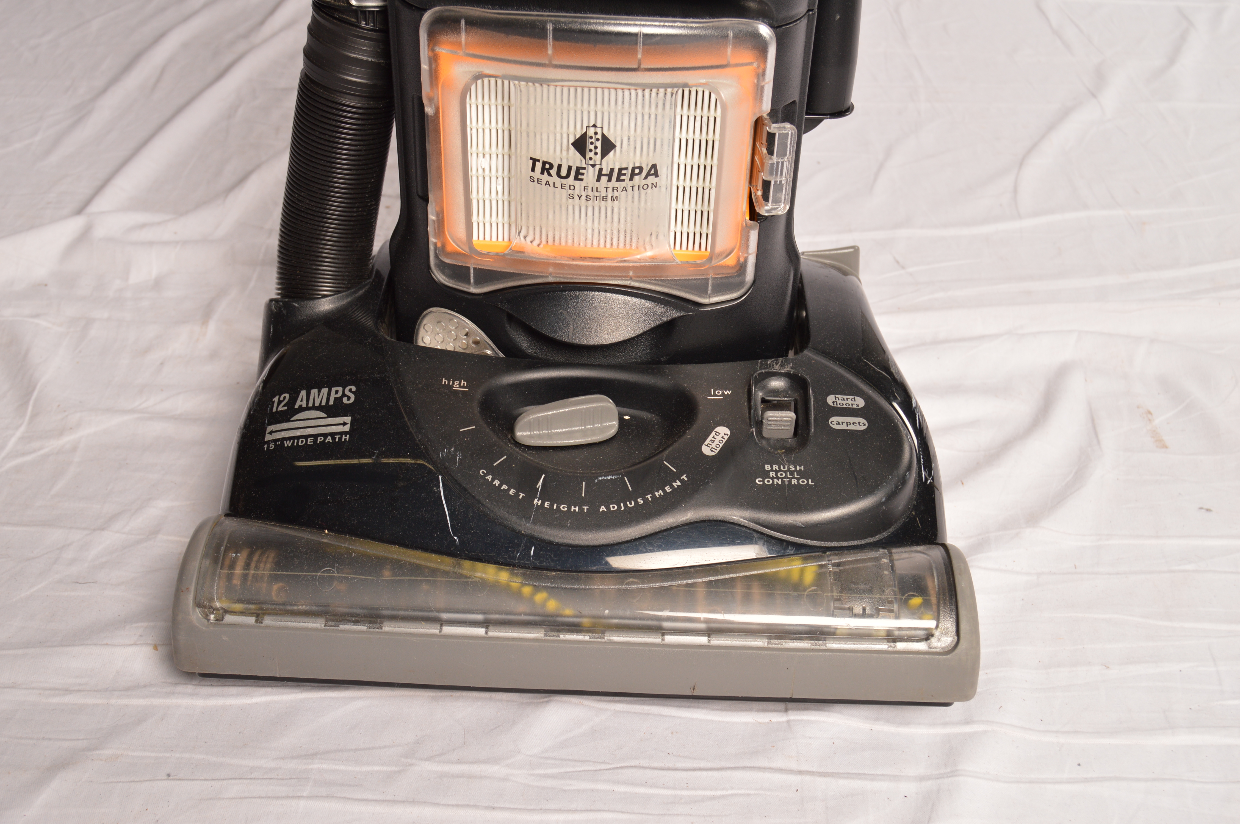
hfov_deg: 49.6
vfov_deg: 34.1
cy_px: 412
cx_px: 620
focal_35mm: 39
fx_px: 1342
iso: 200
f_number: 5.6
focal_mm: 26
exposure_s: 1/160
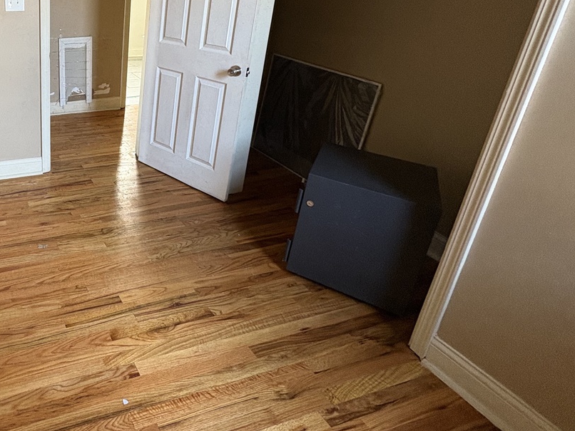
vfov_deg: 52.4
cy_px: 105
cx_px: 66
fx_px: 415
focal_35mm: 25
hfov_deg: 59.8
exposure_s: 1/65
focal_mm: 2.22
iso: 200
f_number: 2.2
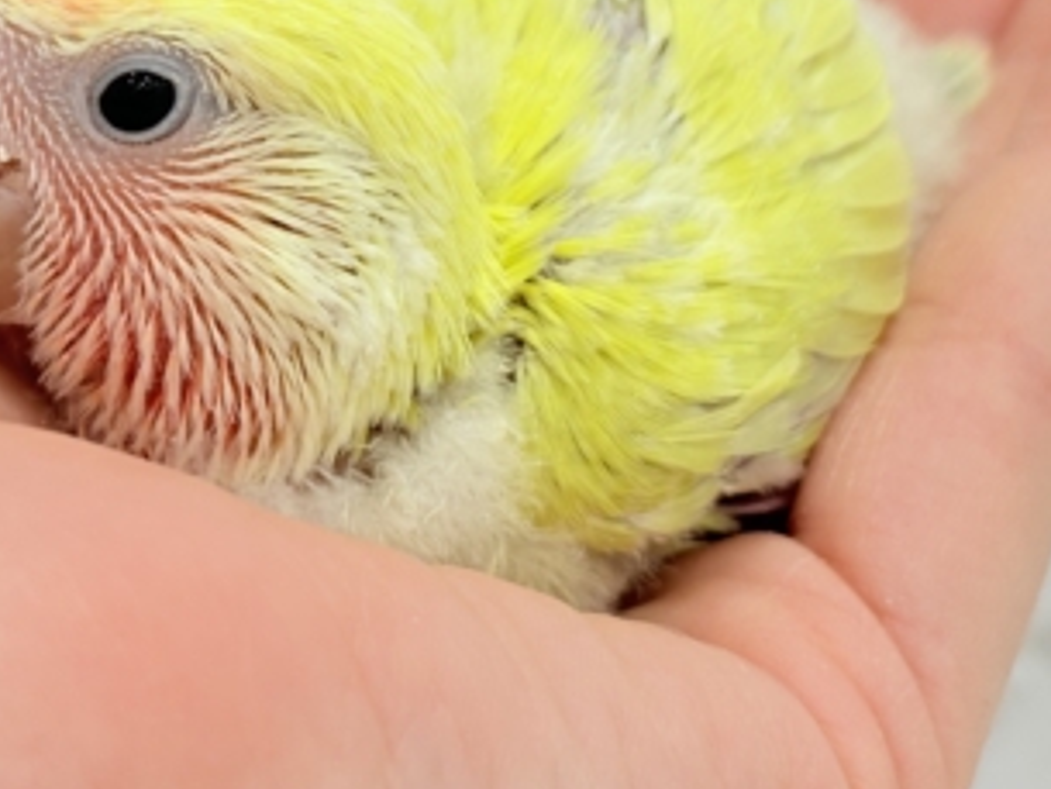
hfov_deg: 18.0
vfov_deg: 13.5
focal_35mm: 109
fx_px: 3311
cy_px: 93
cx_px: 465
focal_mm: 5.96
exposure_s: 1/50
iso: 32
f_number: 1.6
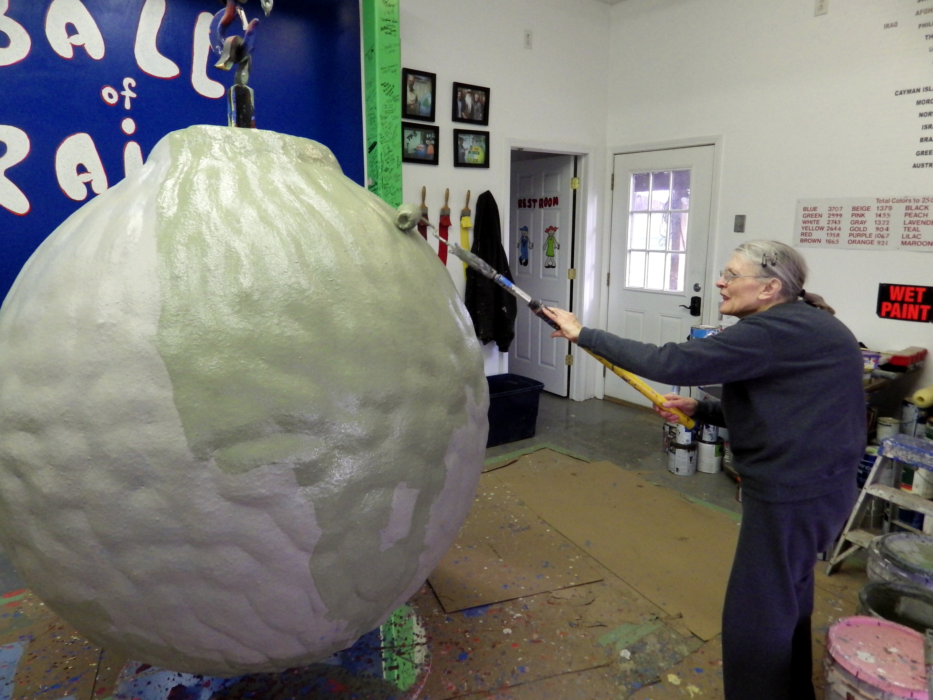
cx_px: 466
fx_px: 593
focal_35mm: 22
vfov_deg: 61.1
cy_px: 350
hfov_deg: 76.4
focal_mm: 4
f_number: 3.1
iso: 250
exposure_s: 1/100
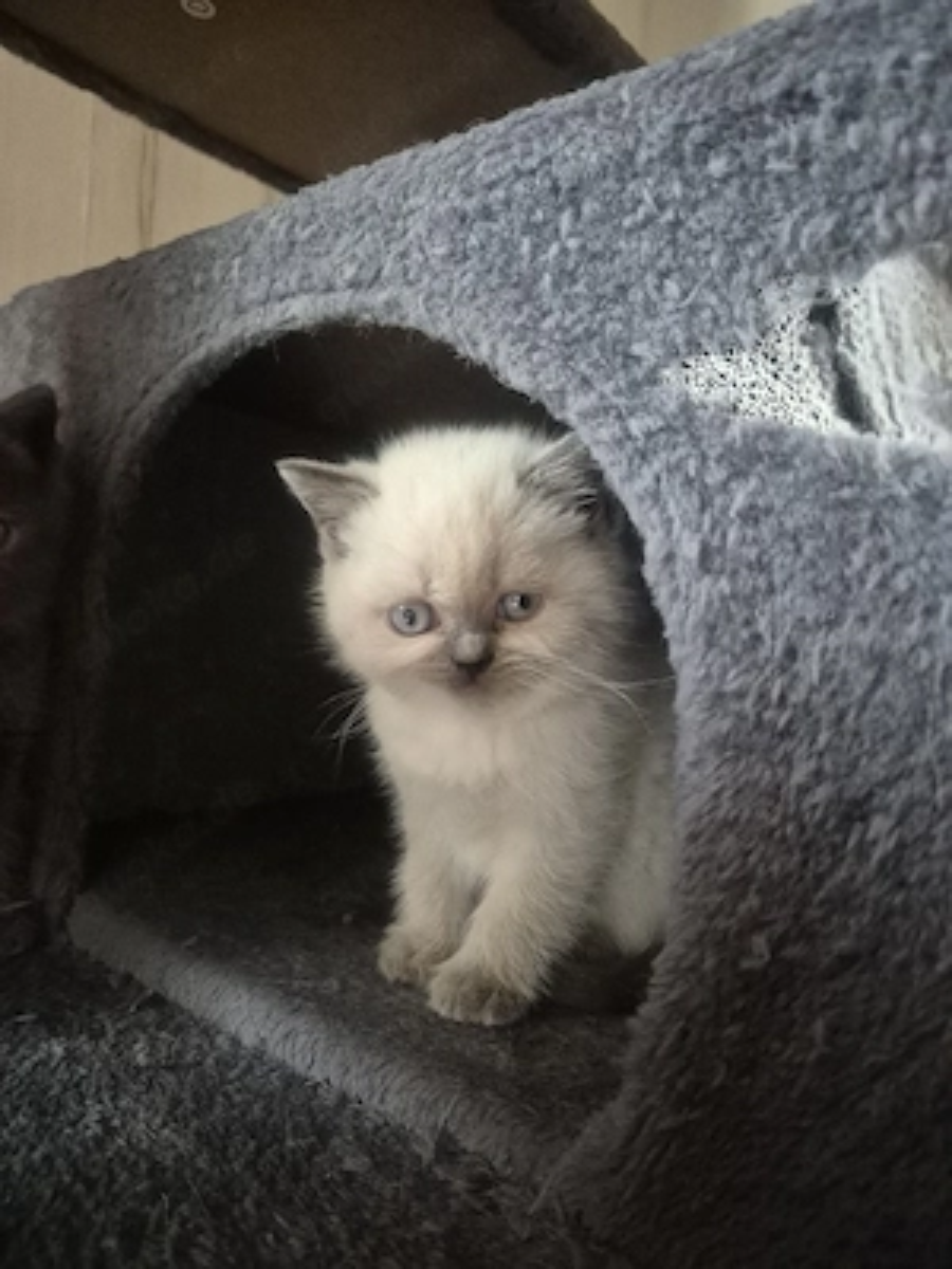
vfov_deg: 73.9
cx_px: 476
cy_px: 634
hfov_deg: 58.9
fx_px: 843
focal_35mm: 23
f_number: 1.8
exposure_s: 1/100
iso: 2500
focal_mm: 5.4
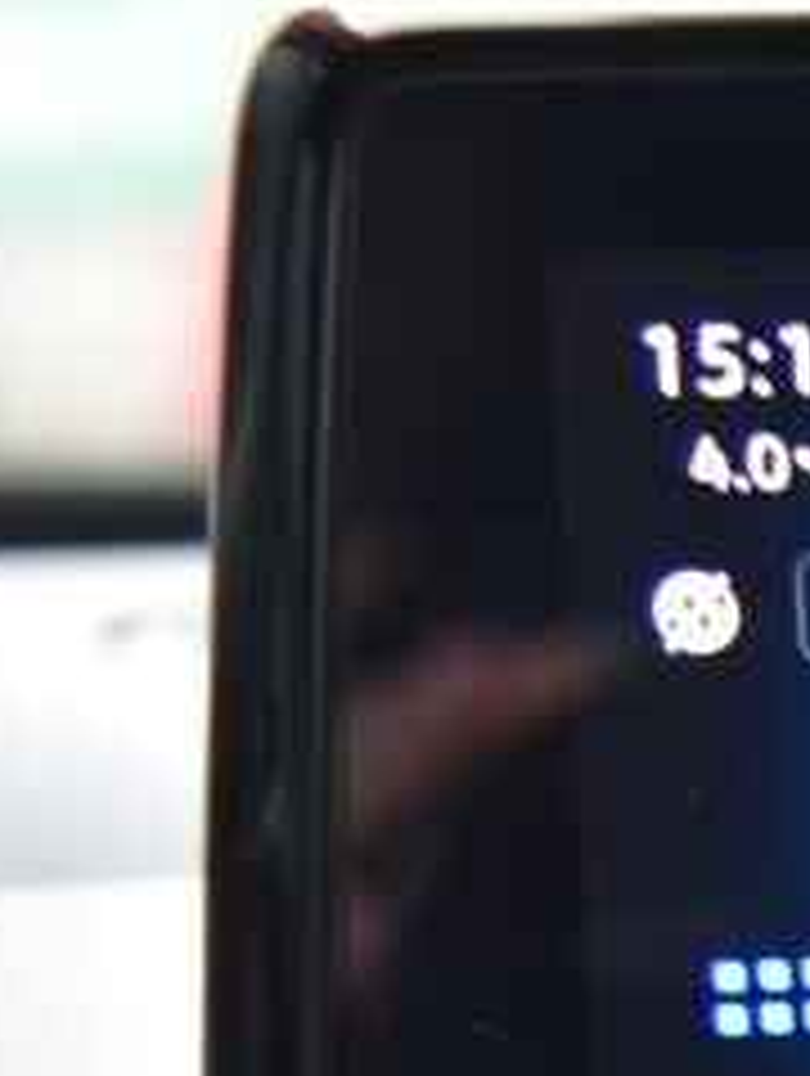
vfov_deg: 10.8
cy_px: 1139
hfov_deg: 7.6
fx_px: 5632
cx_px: 2056
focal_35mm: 181
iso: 500
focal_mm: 44
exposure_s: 1/50
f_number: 4
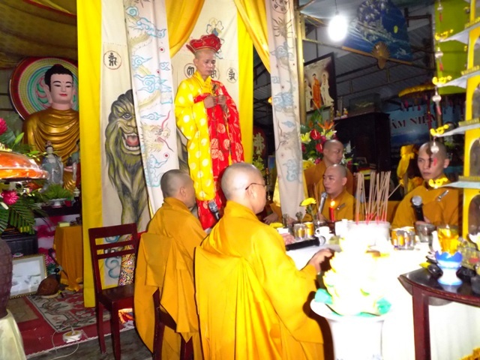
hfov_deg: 63.4
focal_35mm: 28
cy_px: 180
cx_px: 240
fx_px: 388
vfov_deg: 49.7
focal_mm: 5
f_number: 3.1
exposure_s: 1/30
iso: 800
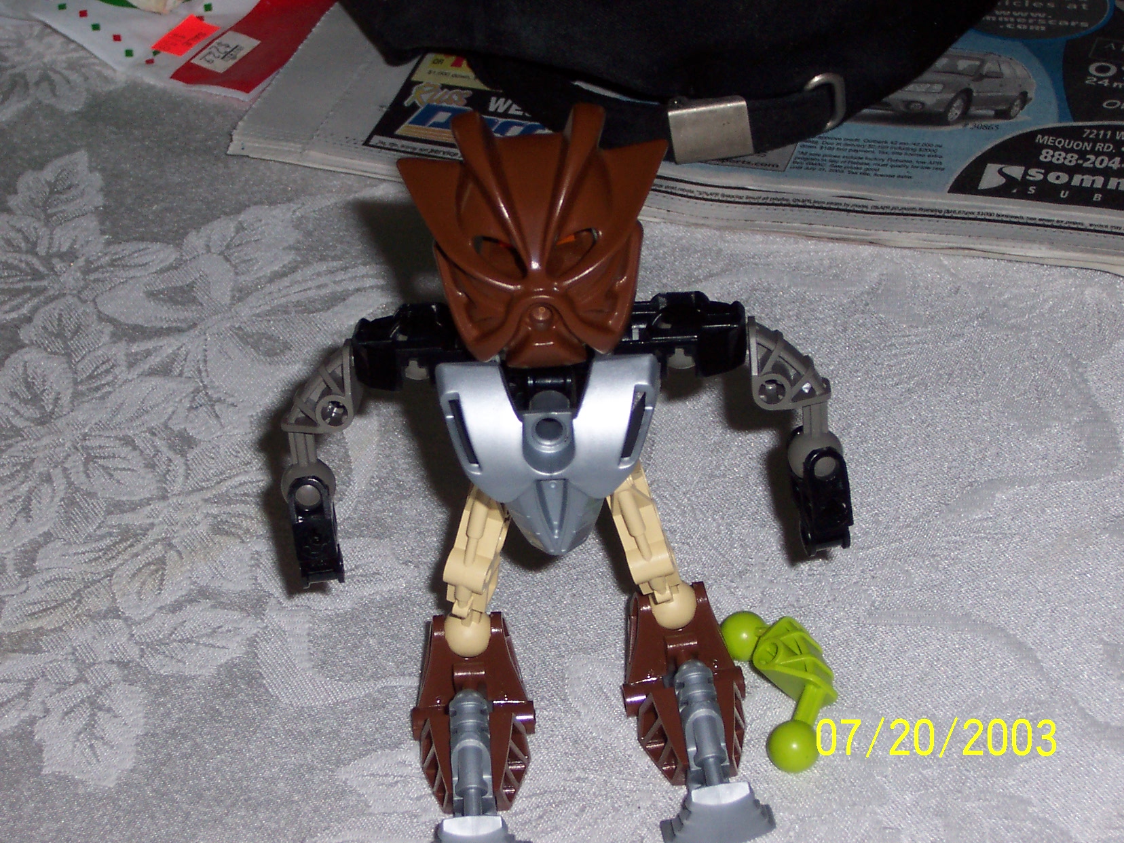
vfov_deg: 13.0
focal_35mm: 114
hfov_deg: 17.3
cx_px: 562
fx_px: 3702
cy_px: 422
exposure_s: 1/90
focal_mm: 17.6
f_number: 4.8
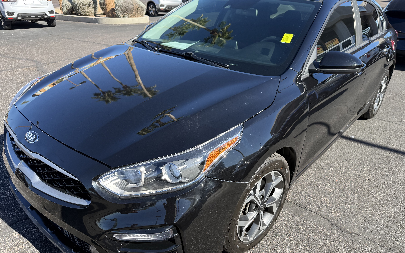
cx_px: 205
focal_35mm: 26
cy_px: 132
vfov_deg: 47.6
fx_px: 287
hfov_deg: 70.4
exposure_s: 1/1437
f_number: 1.78
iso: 100
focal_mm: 6.76
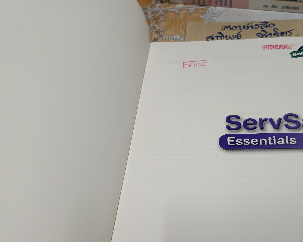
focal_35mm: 32
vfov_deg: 45.4
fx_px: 287
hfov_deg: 54.6
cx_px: 201
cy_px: 151
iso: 876
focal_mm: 5.31
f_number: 1.7
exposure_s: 1/50
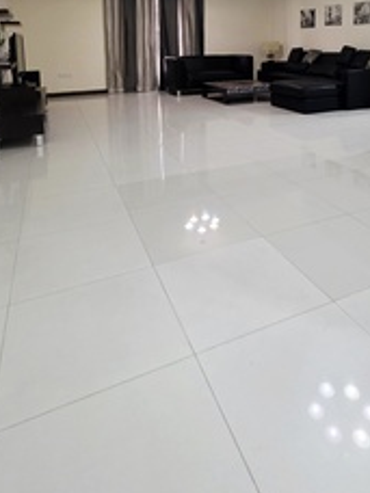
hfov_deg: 52.3
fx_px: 371
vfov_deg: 59.4
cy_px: 68
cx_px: 237
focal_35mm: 26
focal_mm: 2.2
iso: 400
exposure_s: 1/50.3
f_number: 1.9
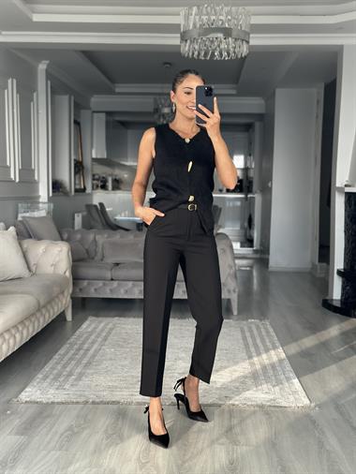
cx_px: 178
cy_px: 237
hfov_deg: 30.3
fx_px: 658
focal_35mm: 48
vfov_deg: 39.6
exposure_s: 1/135
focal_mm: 6.86
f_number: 1.78
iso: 100
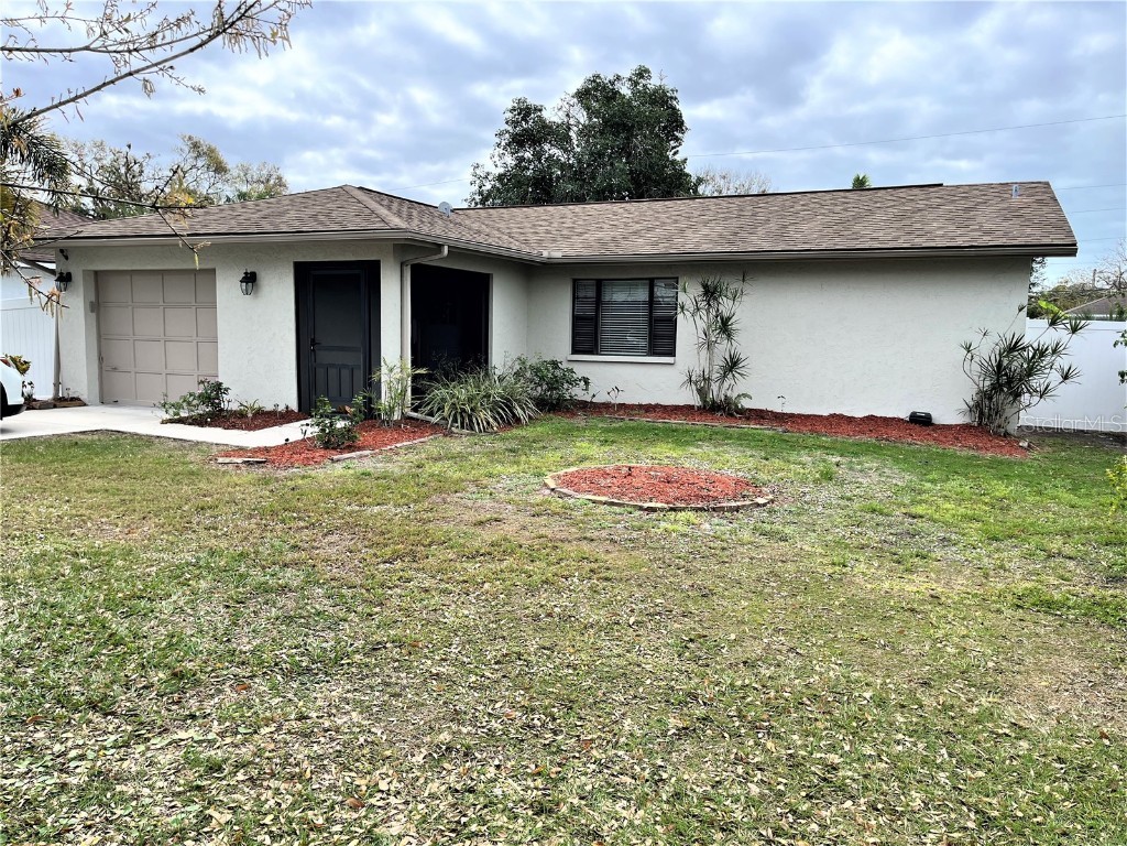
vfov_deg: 53.1
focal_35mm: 26
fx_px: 846
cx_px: 564
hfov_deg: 67.3
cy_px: 423
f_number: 1.6
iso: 50
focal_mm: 5.1
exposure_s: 1/1536
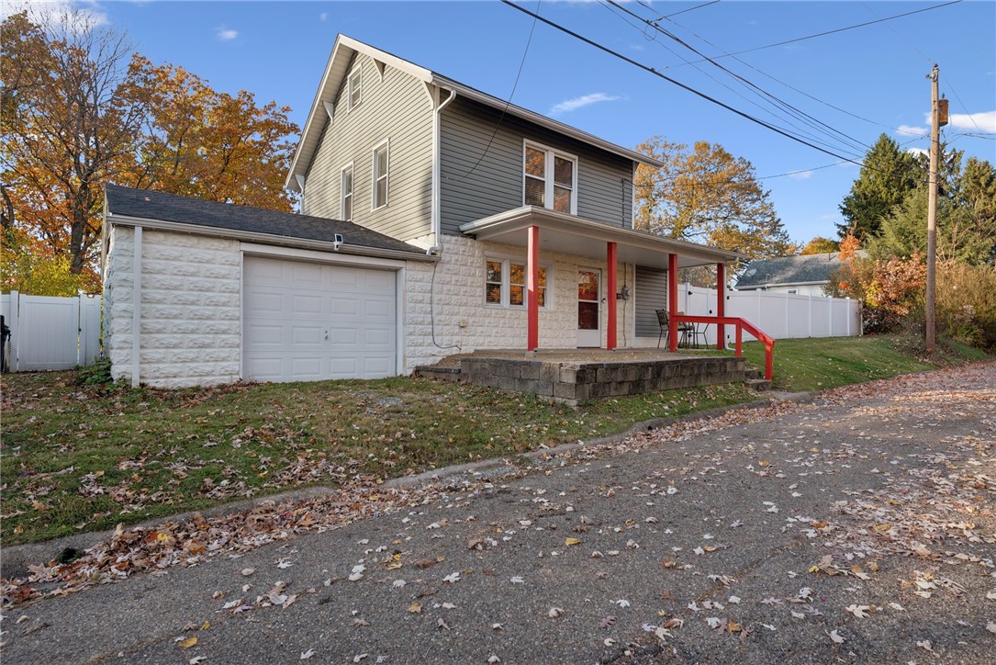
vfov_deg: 64.6
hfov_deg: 86.9
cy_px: 332
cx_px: 498
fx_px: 526
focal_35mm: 19
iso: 50
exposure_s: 1/125
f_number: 11
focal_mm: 19
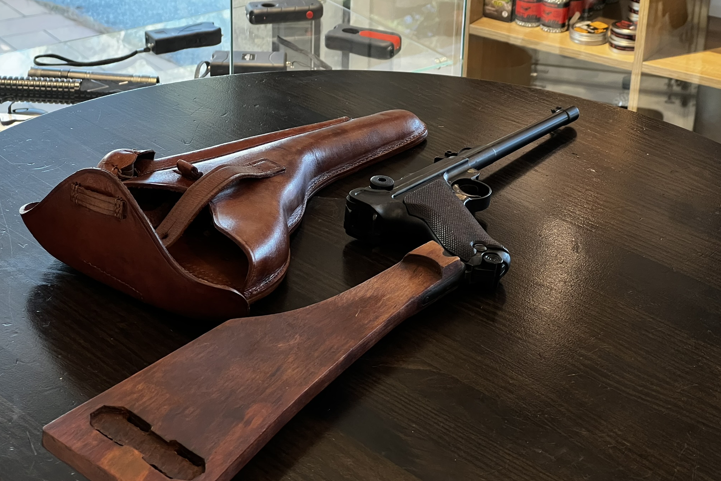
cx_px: 361
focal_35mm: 81
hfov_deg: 25.1
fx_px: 1622
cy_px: 236
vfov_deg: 16.9
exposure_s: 1/100
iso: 500
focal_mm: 9
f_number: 2.8
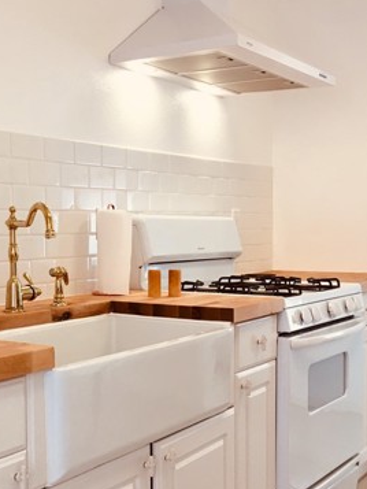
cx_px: 92
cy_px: 297
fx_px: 735
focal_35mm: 52
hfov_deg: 27.7
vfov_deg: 36.6
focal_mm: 4.15
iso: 25
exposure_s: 1/30
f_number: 2.2
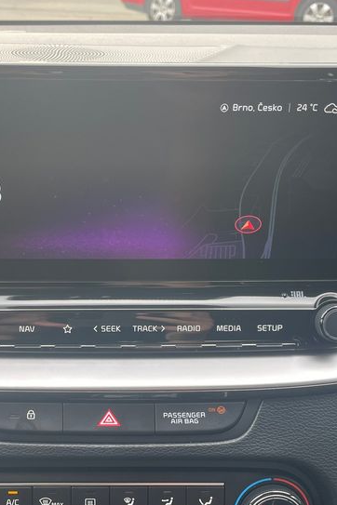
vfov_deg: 38.6
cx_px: 101
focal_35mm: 51
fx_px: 716
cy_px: 326
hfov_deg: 26.3
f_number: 1.6
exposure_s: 1/177
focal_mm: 4.2
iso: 32
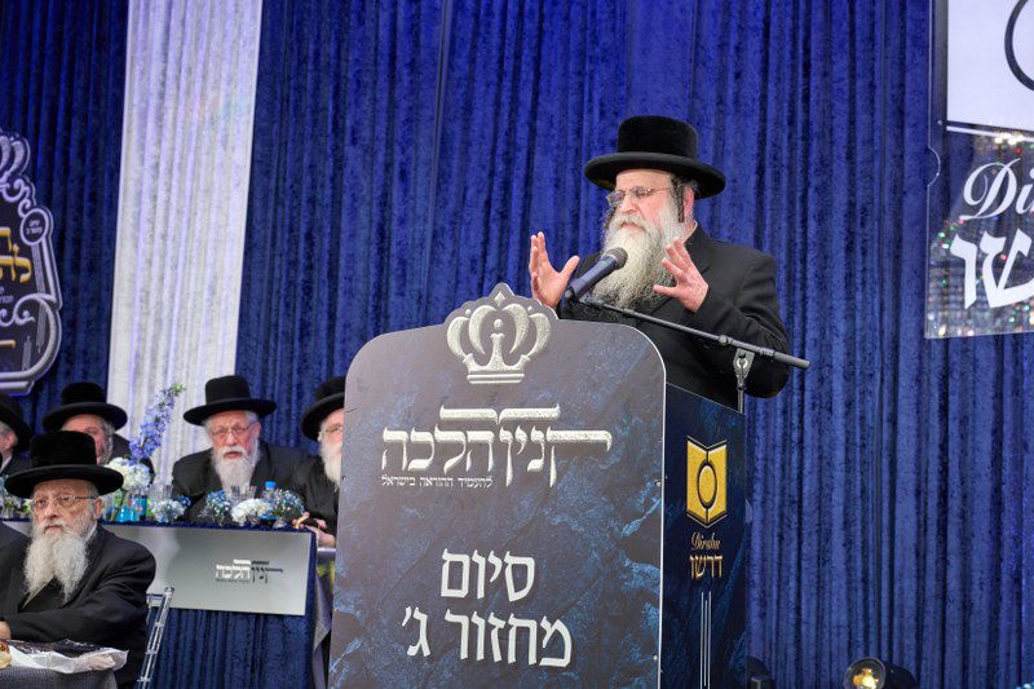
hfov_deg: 32.4
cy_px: 344
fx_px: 1780
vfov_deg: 21.9
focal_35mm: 62
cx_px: 517
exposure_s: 1/160
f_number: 5
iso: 1250
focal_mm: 62
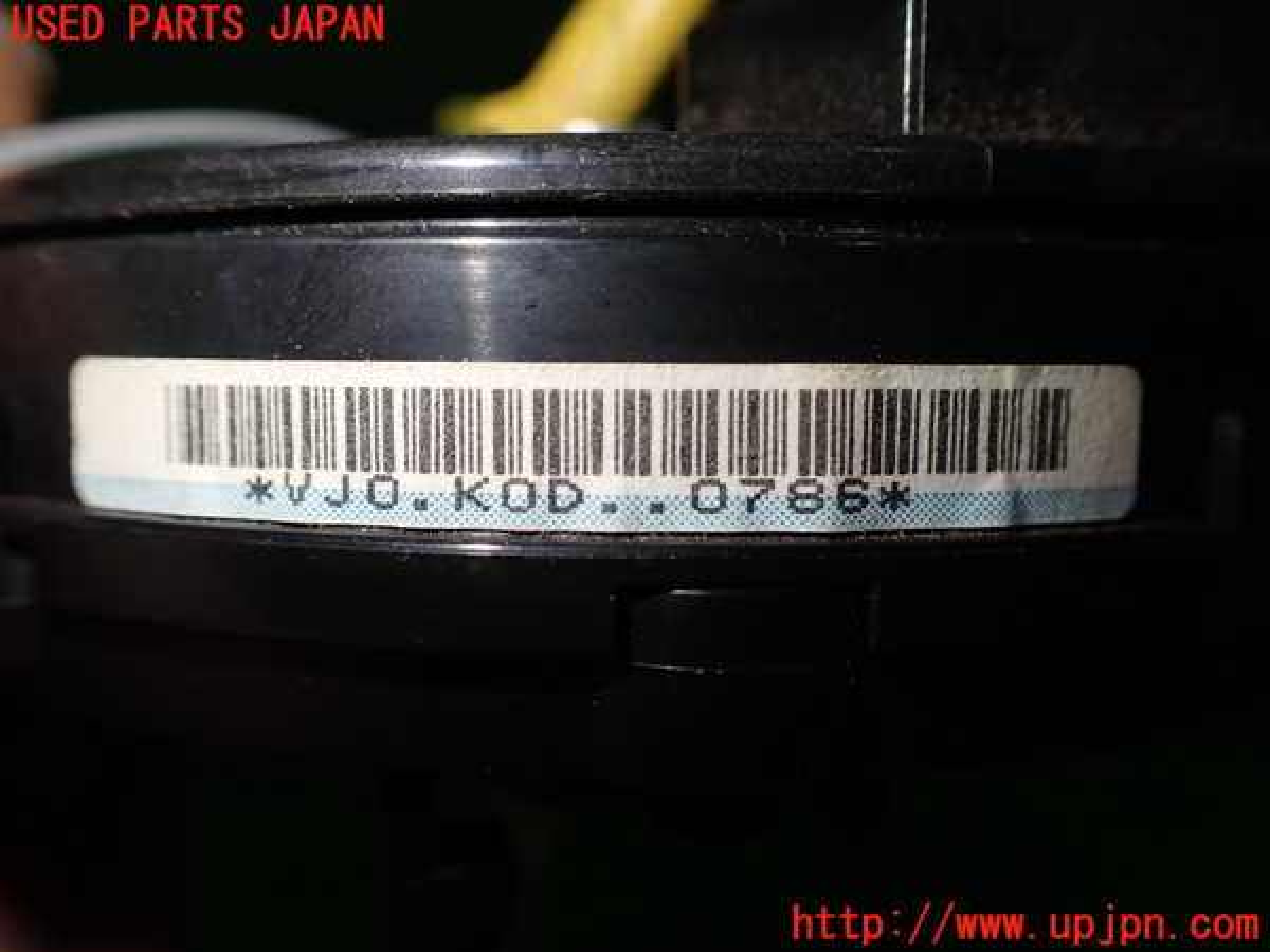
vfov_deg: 46.8
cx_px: 635
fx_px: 1101
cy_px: 476
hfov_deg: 60.0
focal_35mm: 30
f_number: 2.3
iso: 125
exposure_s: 1/125
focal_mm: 5.4
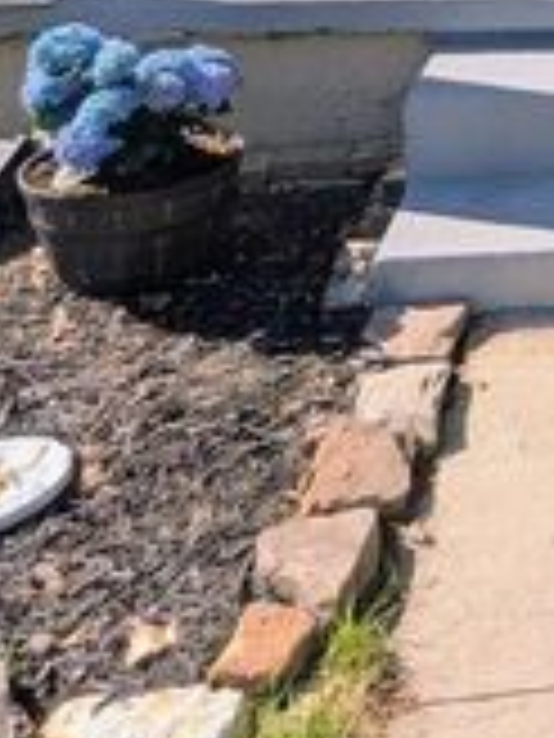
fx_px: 1387
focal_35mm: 65
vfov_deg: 25.7
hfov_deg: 17.9
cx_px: 1009
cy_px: -214
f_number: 2.2
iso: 48
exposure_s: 1/989
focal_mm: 2.35
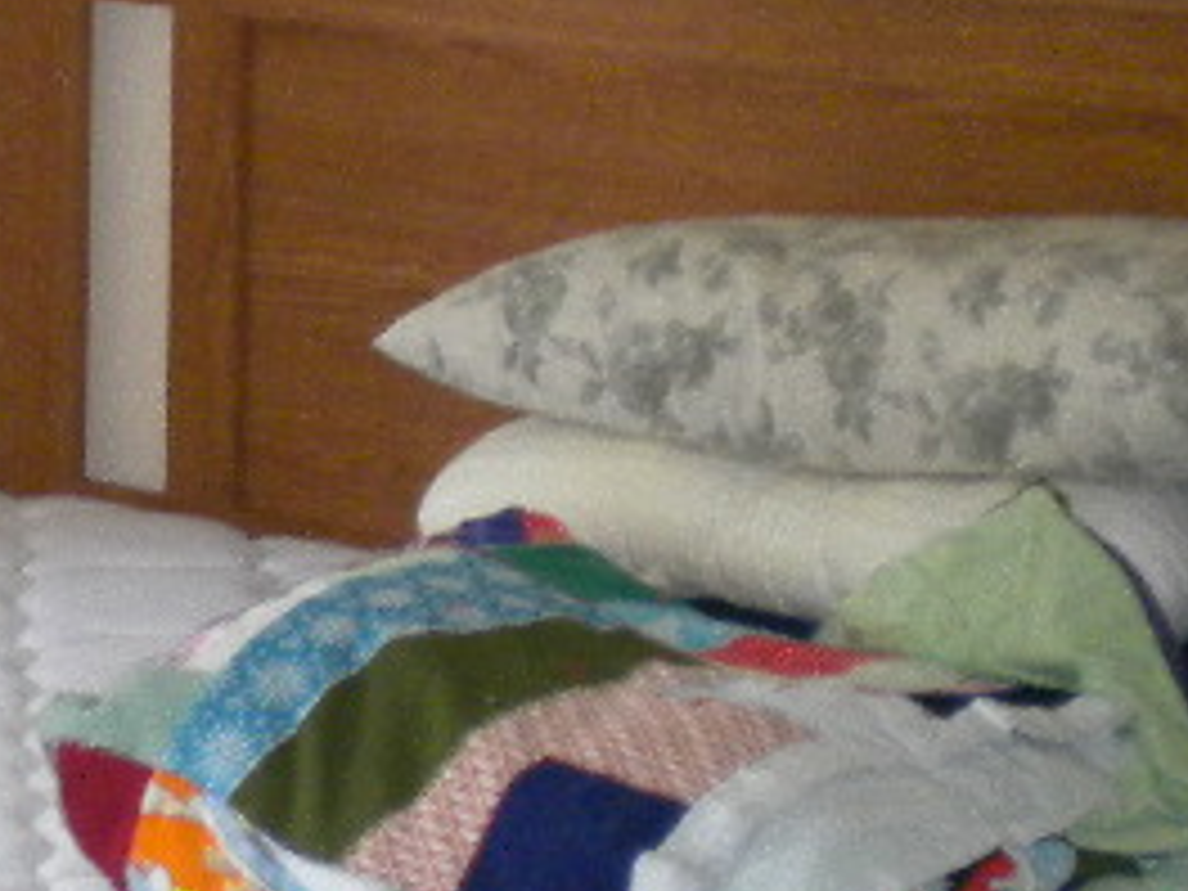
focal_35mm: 136
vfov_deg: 10.8
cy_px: 58
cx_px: -423
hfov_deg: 13.9
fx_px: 4667
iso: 361
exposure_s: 1/47.6
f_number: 3.1
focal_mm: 6.3
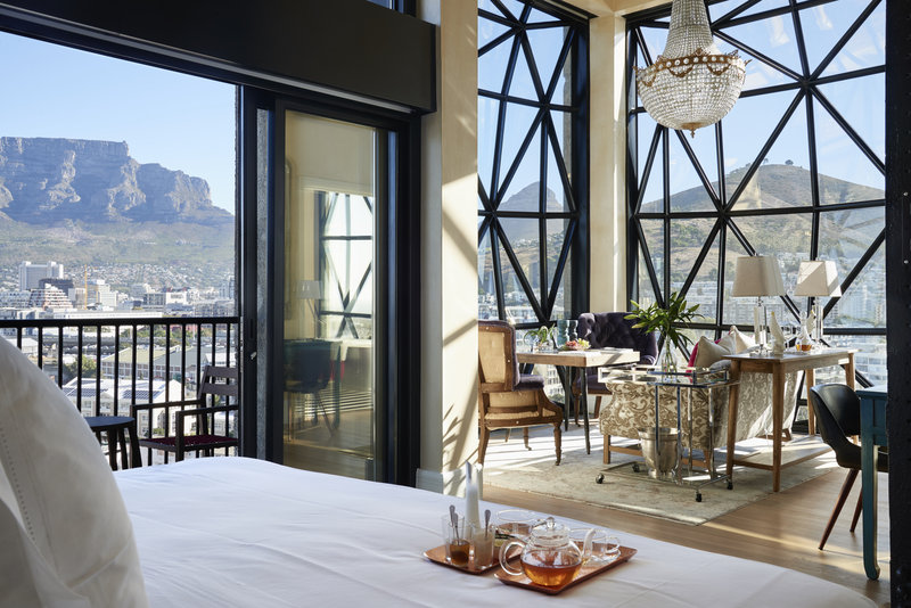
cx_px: 456
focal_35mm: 32
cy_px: 304
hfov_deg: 58.7
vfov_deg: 41.1
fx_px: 810
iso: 100
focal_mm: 32
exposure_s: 1/20
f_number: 13
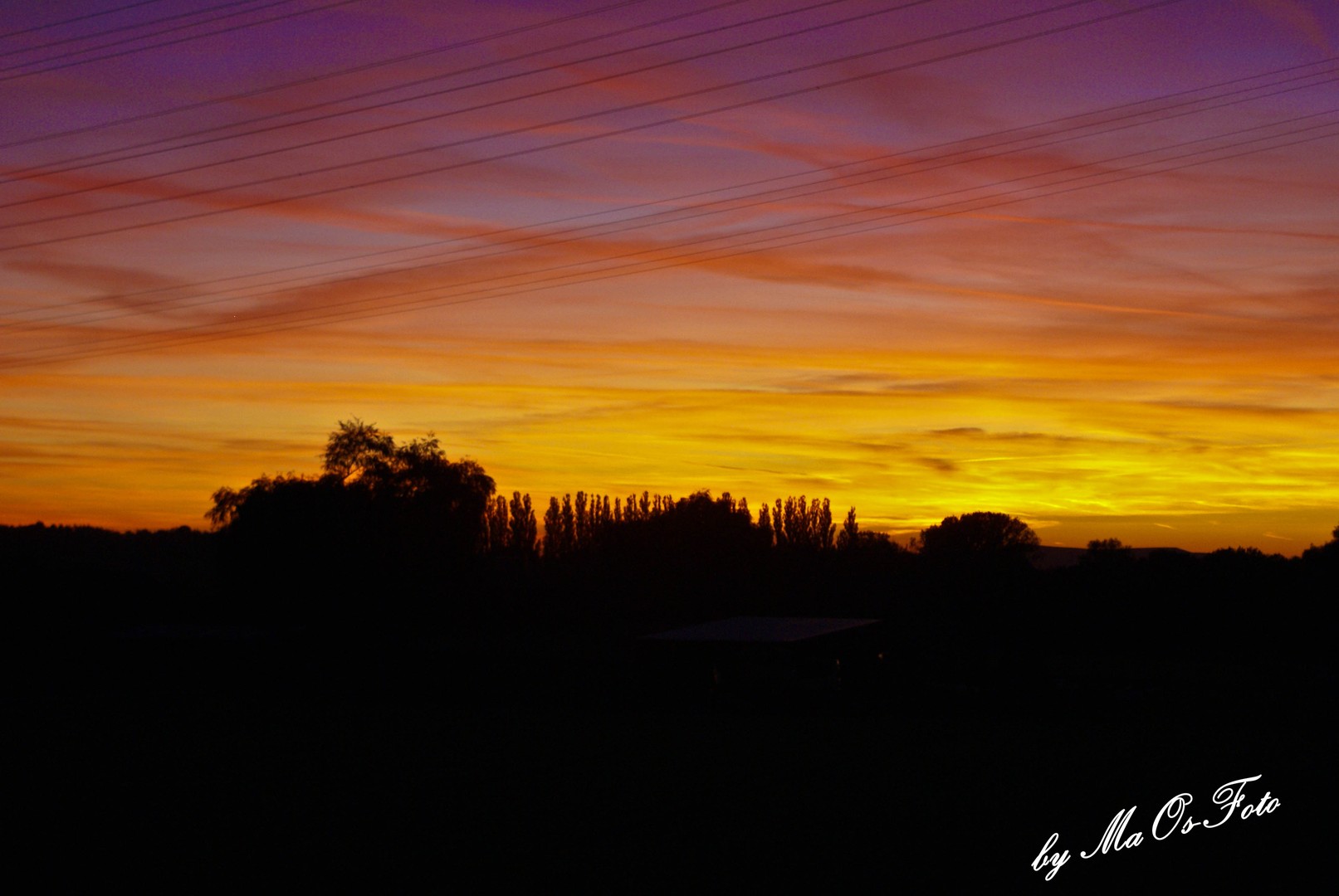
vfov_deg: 16.6
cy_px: 448
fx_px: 3072
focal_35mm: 82
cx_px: 670
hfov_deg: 24.6
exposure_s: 1/60
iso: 400
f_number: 5.6
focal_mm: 55
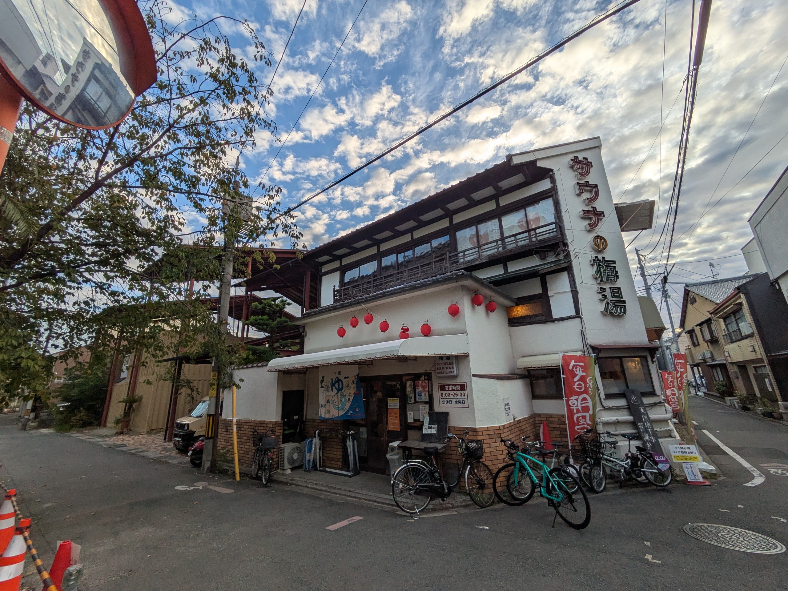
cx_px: 394
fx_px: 319
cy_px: 296
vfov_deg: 85.7
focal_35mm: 14
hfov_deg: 102.1
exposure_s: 1/664
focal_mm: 1.83
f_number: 2.2
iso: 40
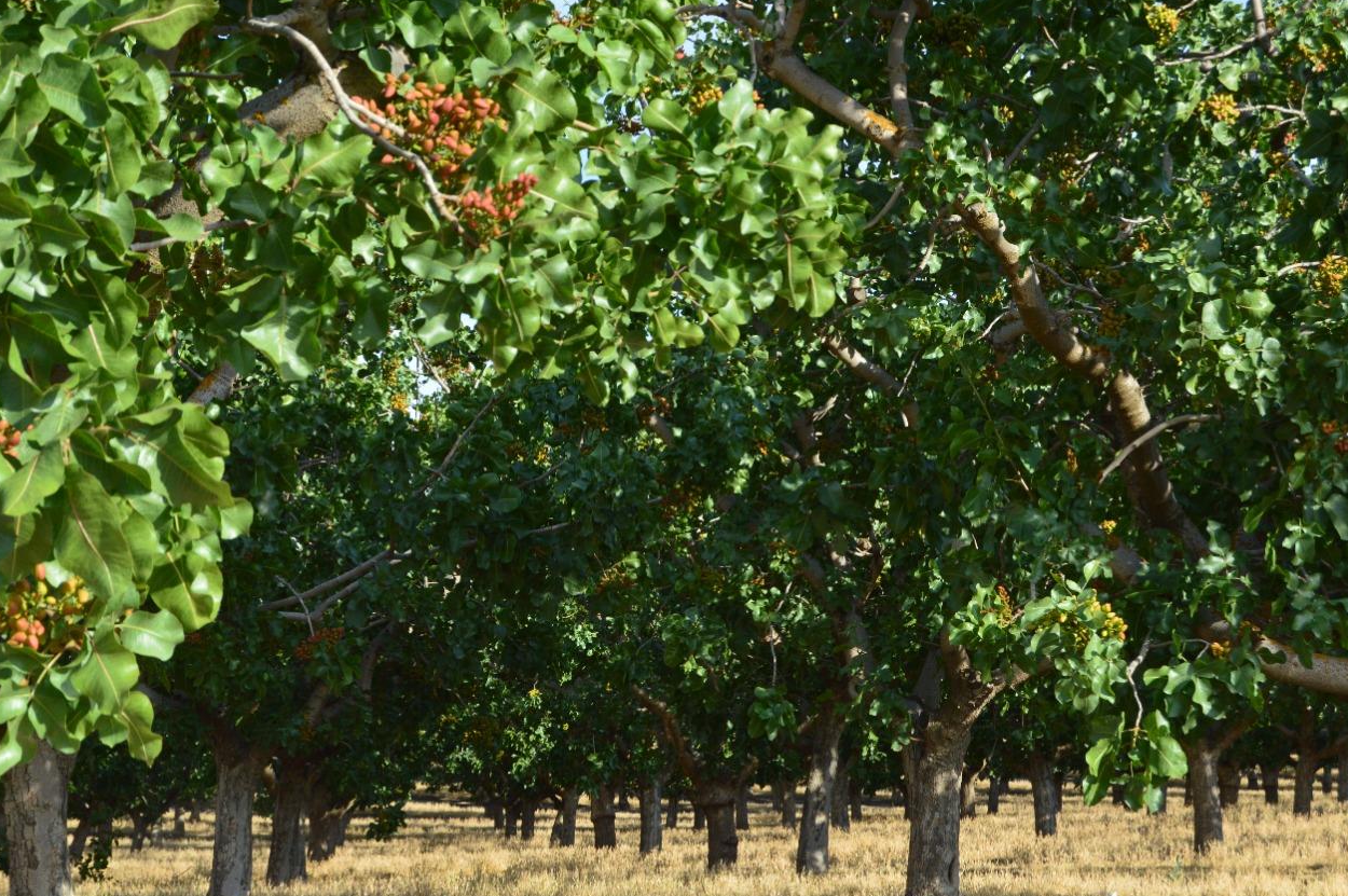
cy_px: 458
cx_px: 561
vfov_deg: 15.2
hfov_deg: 22.6
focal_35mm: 90
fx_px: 3367
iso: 400
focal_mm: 50
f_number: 11
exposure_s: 1/500
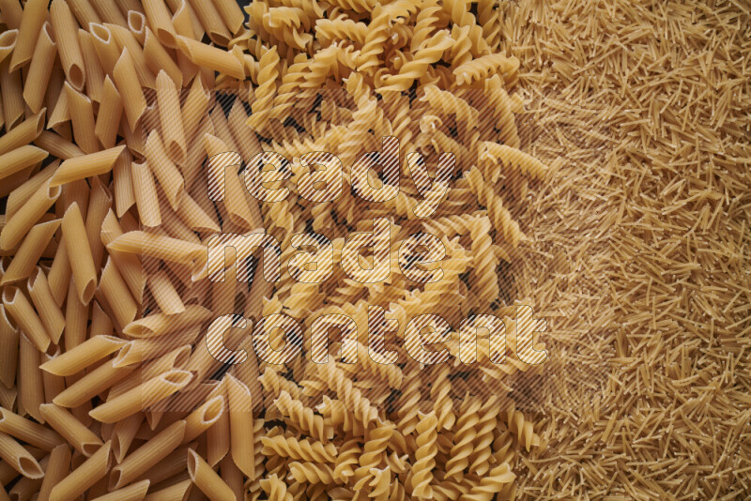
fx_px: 1043
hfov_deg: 39.6
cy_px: 250
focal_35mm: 50
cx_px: 376
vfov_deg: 27.0
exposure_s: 1/100
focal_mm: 50
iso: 160
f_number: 8
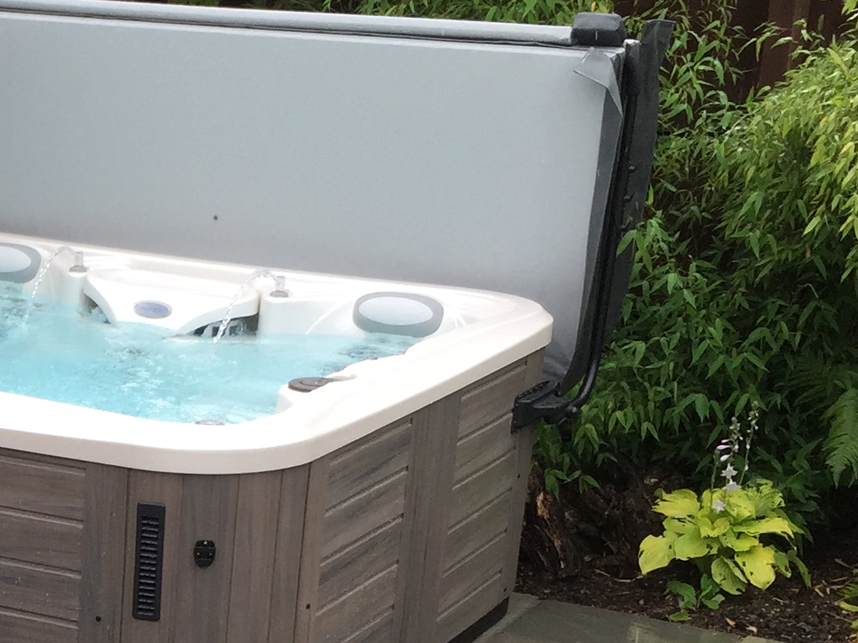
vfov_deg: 15.5
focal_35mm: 93
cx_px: -186
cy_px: 675
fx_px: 2305
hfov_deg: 19.8
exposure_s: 1/732
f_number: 2.2
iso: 32
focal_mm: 4.15
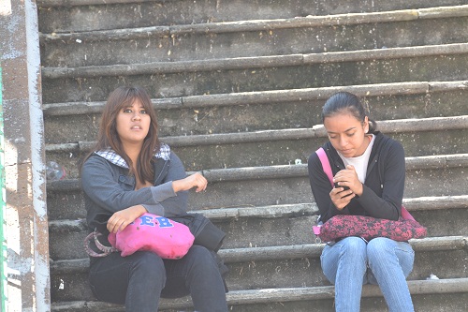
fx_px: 4288
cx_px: 234
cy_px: 156
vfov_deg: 4.2
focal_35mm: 330
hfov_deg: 6.2
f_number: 5.3
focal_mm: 220
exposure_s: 1/200
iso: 400
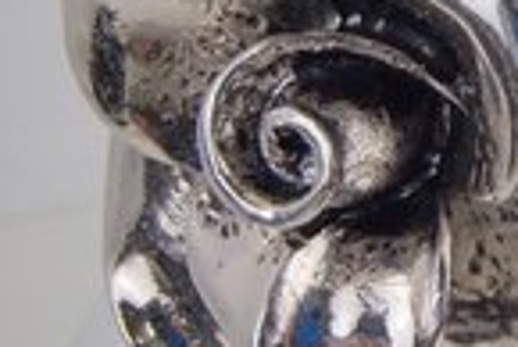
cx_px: 498
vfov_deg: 15.0
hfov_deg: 21.7
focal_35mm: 91
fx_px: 1311
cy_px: 98
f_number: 4.7
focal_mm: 6.64
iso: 125
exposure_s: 1/160
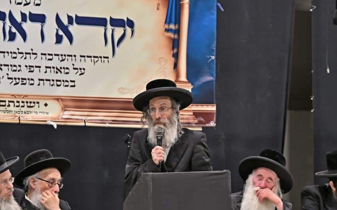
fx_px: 2011
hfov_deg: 9.6
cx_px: 178
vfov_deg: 6.0
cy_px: 122
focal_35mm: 219
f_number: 4
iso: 800
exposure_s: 1/160
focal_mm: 120
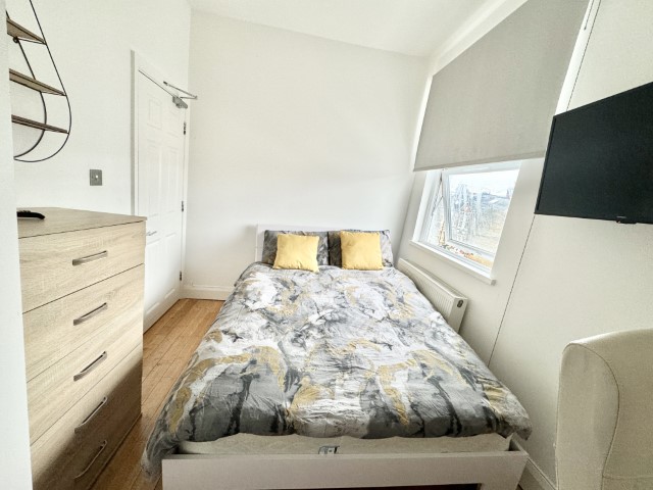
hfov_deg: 102.1
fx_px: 264
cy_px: 245
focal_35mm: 14
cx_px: 326
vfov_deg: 85.7
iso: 160
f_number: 2.2
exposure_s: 1/99
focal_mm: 2.22
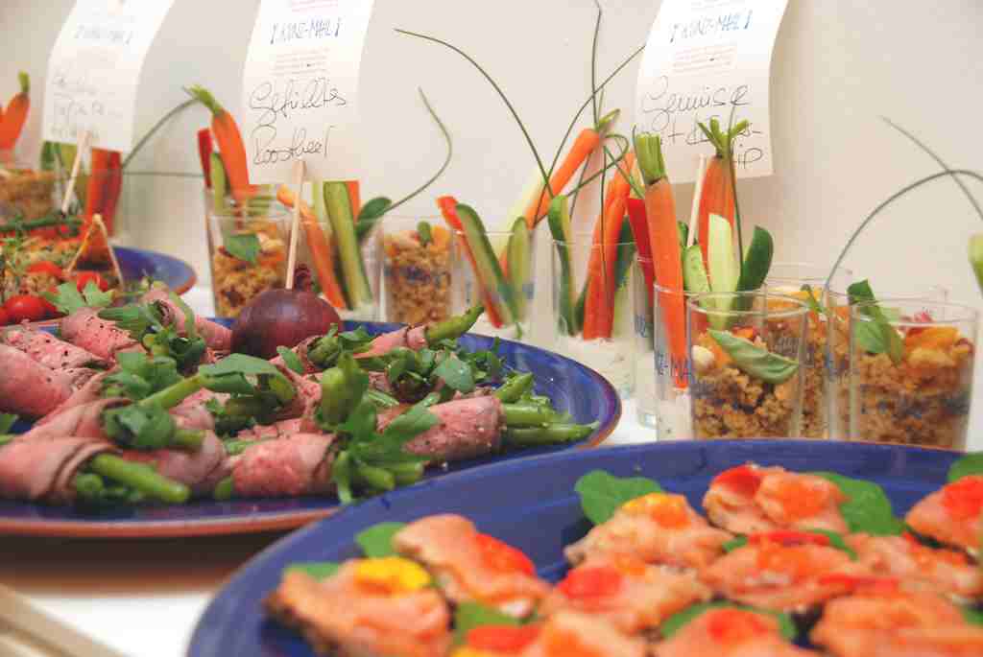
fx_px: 1640
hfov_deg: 33.4
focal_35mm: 60
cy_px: 328
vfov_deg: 22.7
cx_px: 492
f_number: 4.5
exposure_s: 1/60
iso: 200
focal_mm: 40
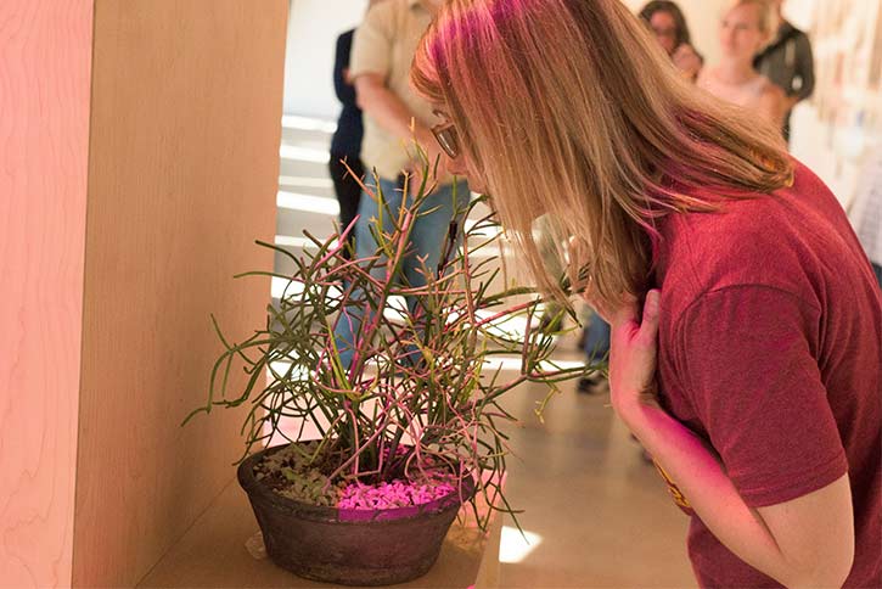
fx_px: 1078
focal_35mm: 44
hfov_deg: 44.5
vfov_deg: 30.5
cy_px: 294
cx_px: 441
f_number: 5.6
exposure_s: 1/400
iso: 1250
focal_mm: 44
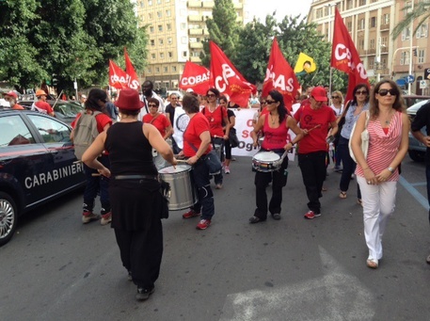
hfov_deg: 55.4
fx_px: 409
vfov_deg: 42.8
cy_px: 160
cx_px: 215
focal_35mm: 33
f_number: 2.4
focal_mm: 3.3
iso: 25
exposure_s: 1/173
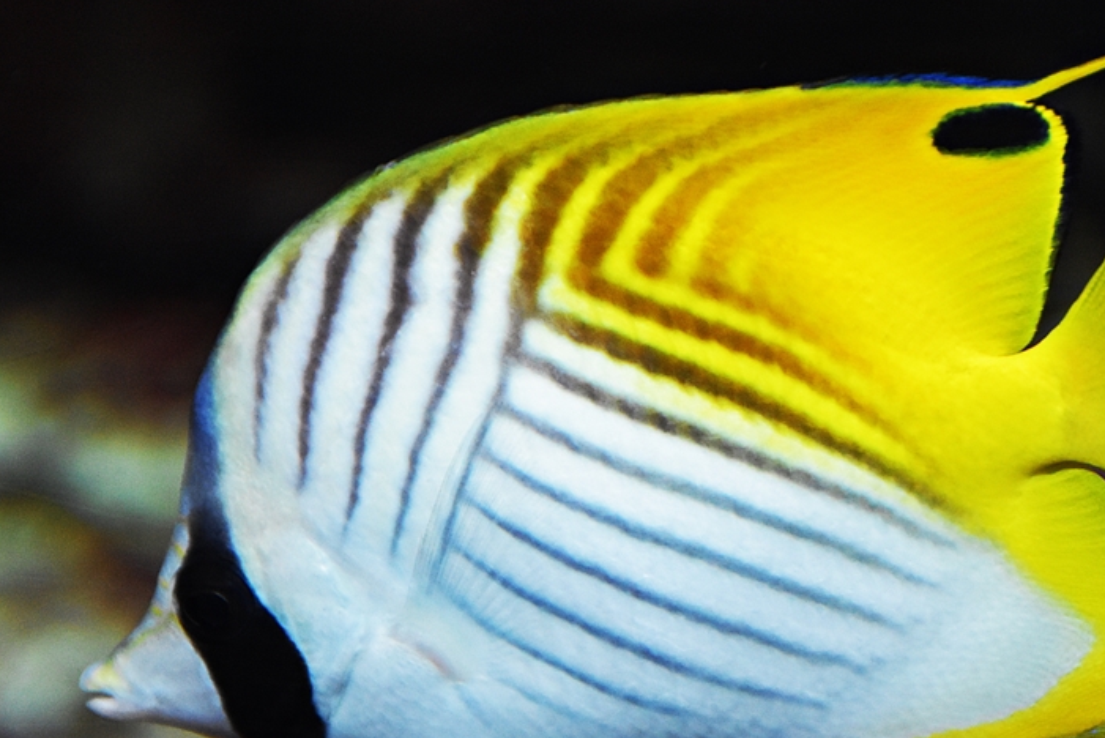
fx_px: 6725
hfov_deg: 9.4
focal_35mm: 219
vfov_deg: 6.3
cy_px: 490
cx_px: 679
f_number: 5.6
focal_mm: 100
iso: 2800
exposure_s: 1/125
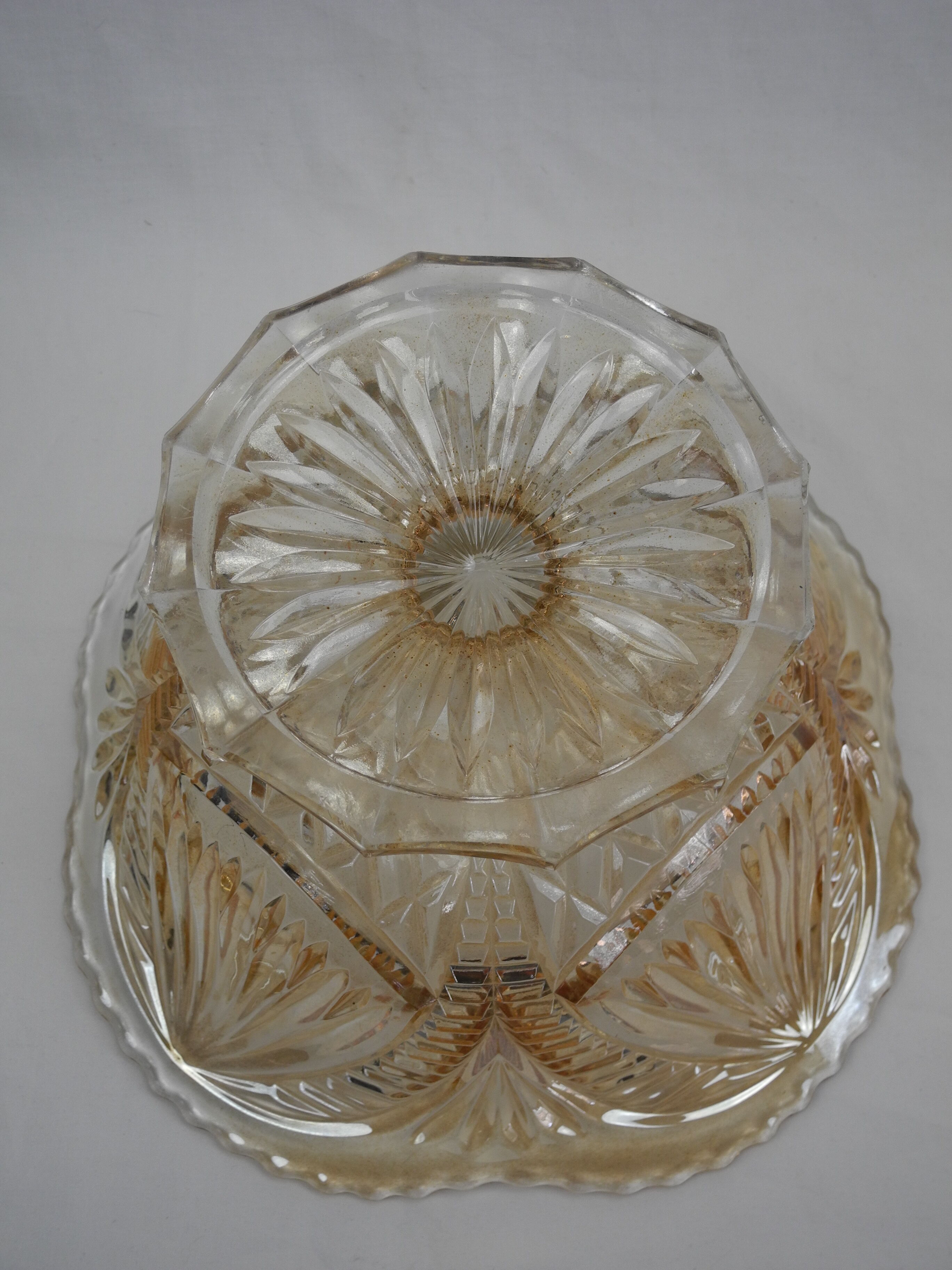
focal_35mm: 38
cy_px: 635
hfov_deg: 37.7
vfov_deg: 49.0
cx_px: 476
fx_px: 1393
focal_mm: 8.1
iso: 100
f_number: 3.2
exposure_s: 1/207
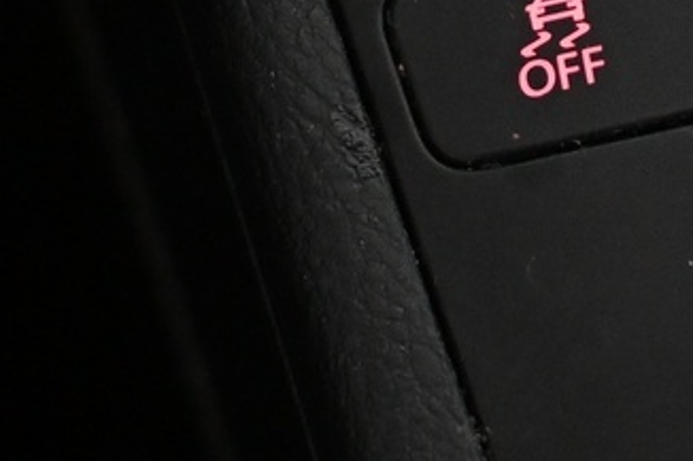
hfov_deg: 11.5
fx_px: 3227
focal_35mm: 168
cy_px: -329
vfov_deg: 7.9
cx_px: 1169
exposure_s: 1/40
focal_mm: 22.5
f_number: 4
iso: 4000
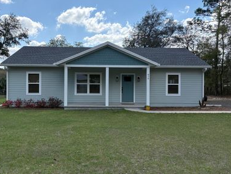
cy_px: 83
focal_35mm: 34
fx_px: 227
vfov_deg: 41.8
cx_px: 105
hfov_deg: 53.9
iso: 64
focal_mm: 5.96
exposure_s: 1/3623
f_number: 1.6
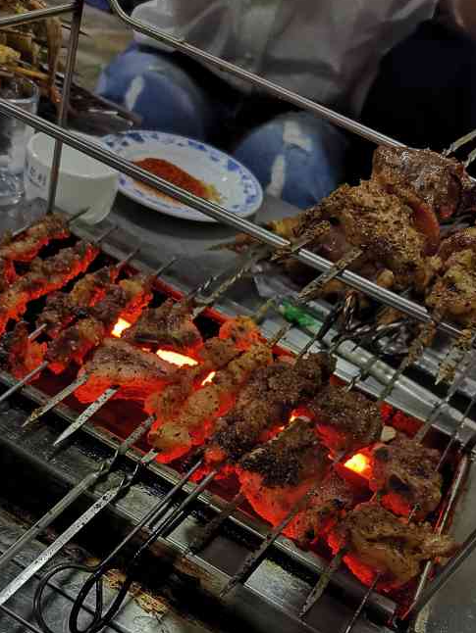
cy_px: 450
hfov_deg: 36.7
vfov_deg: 46.6
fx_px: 715
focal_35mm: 39
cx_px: 186
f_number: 1.8
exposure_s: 1/50
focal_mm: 3.95
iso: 500
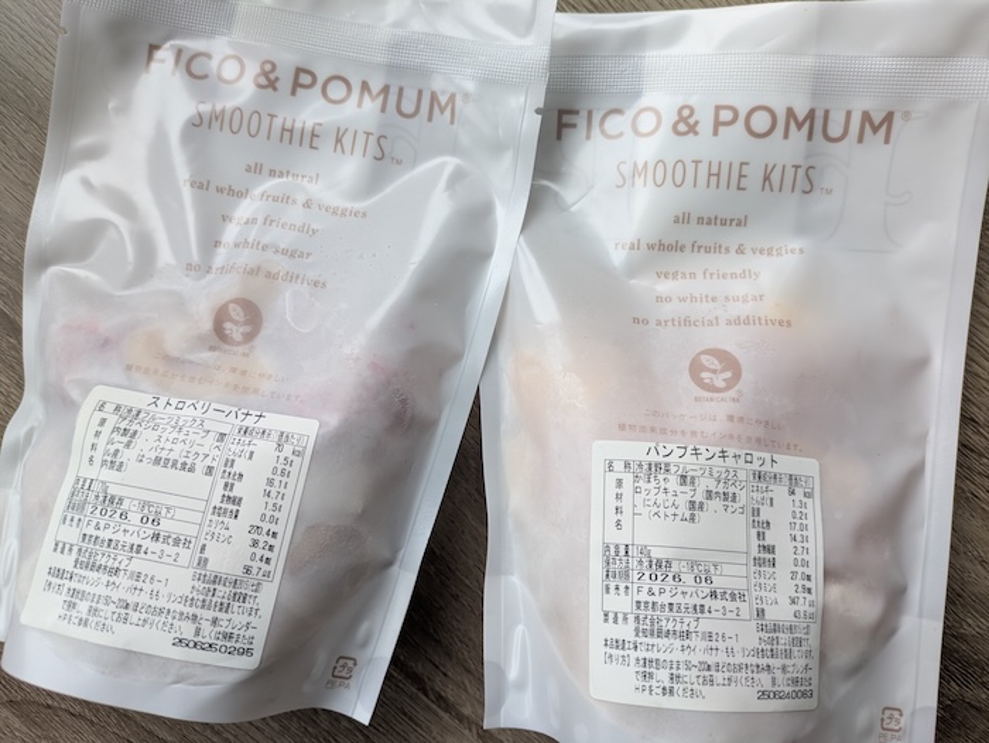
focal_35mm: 25
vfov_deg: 54.9
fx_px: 715
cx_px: 494
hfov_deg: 69.4
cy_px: 372
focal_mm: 5.43
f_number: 1.89
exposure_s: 1/120
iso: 85
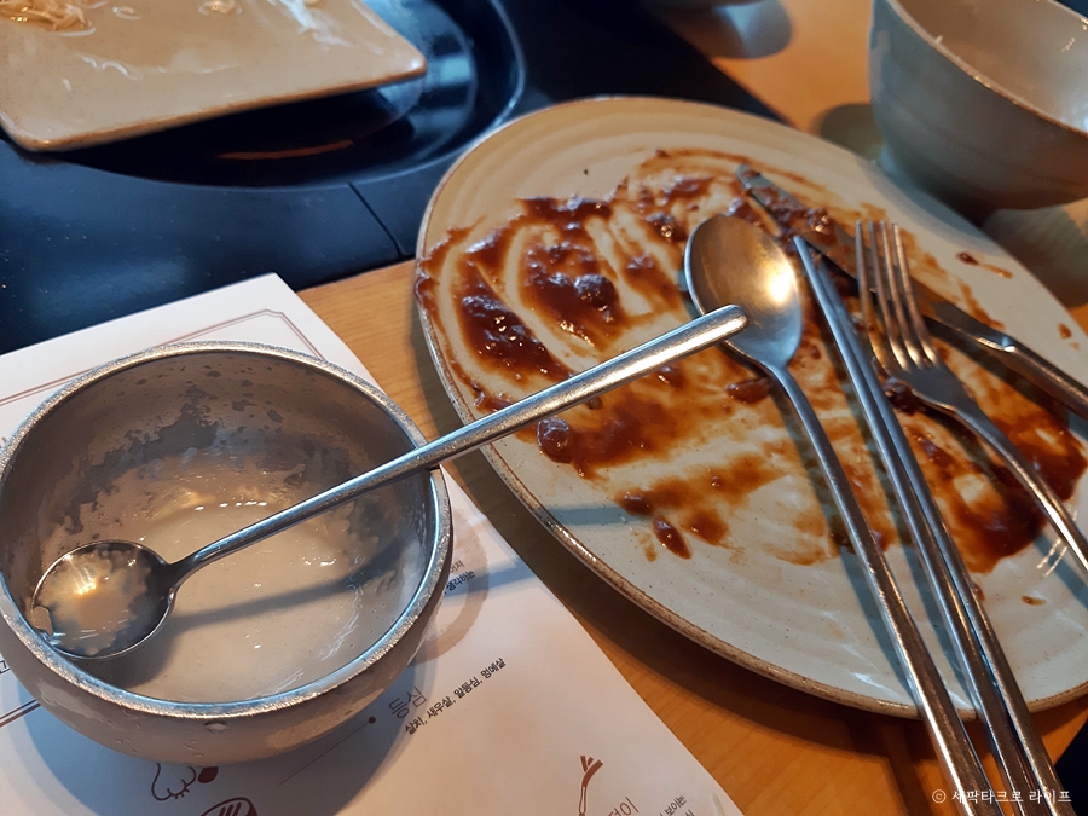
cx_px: 544
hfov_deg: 65.3
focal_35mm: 27
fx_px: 849
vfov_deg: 51.4
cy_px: 408
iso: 80
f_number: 1.7
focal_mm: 3.93
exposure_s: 1/60
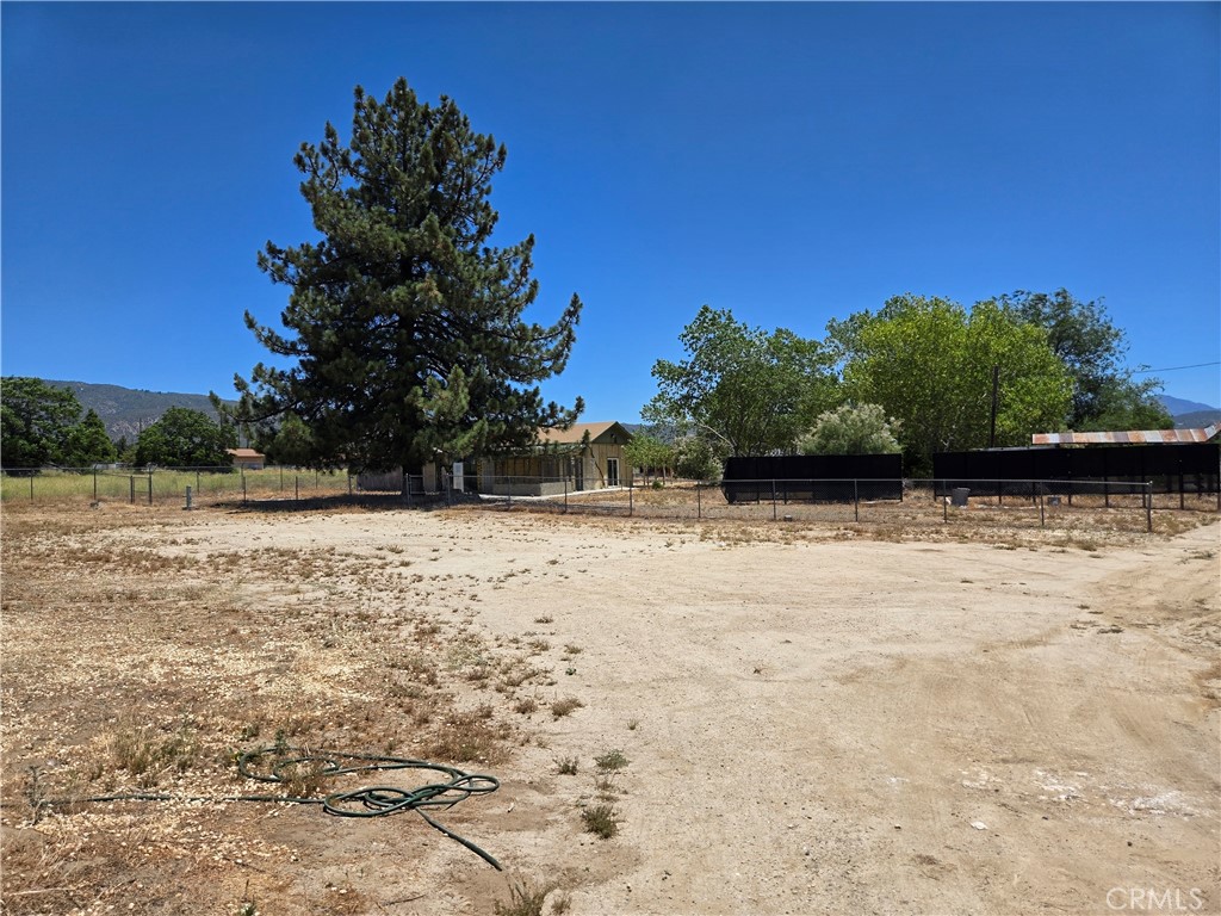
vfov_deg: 58.9
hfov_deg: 73.9
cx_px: 610
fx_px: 811
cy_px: 458
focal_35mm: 23
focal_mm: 5.4
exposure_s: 1/2921
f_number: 1.8
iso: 25
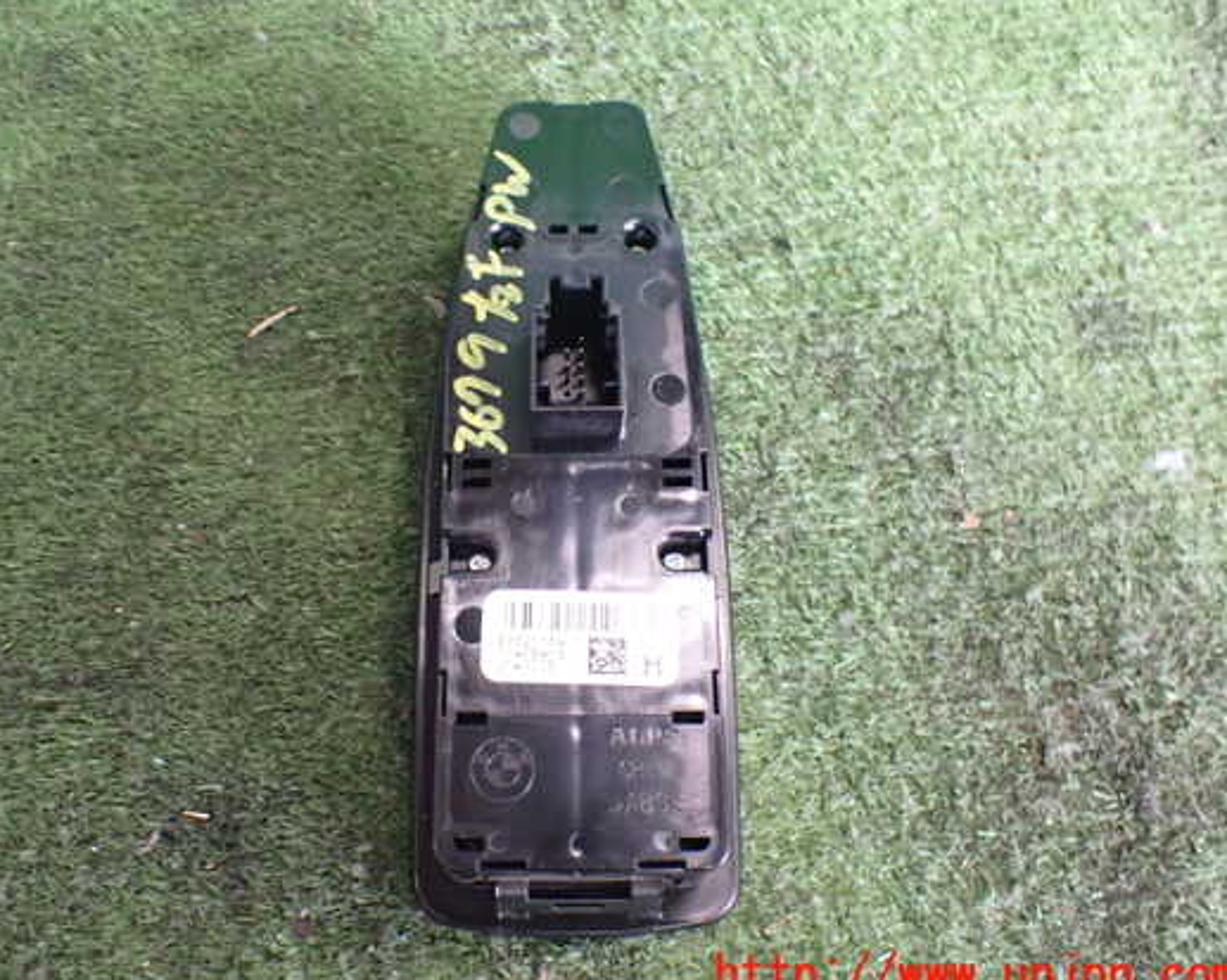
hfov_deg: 52.7
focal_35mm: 34
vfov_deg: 43.3
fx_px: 1234
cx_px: 539
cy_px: 472
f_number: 2.3
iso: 800
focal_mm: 5.4
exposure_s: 1/60
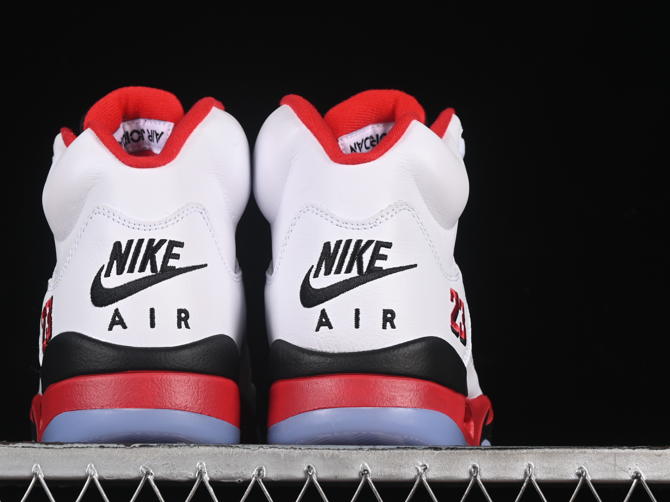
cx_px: 254
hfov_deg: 18.3
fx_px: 2071
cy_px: 237
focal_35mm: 107
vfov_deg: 13.8
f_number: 8
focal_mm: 50
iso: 160
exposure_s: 1/80
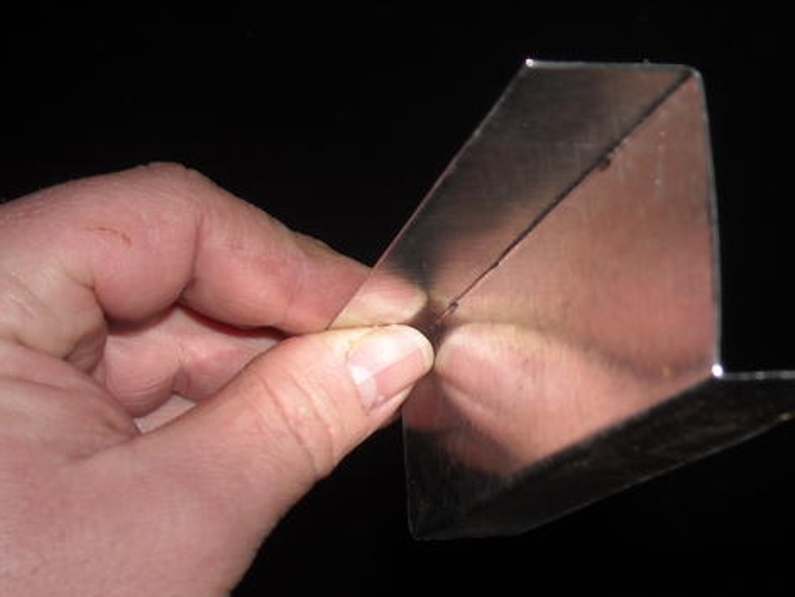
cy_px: 297
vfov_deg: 21.9
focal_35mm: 67
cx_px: 678
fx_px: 1540
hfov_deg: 28.1
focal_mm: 5.7
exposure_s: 1/60
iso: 64
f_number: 5.6
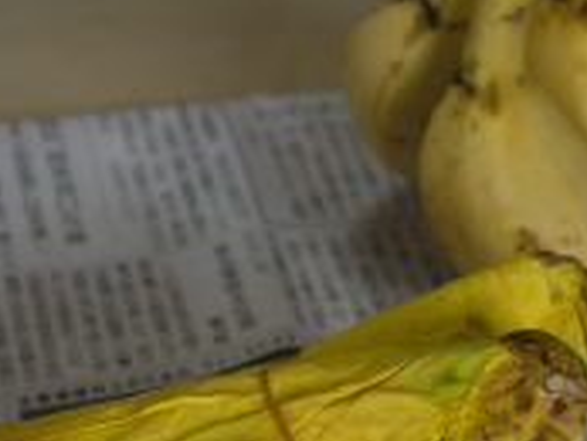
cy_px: 417
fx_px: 1765
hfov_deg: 18.9
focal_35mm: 104
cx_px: 282
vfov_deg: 14.1
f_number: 3.6
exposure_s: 1/80
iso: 100
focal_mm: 15
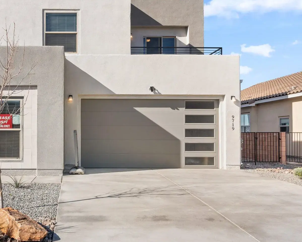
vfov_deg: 37.5
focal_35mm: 40
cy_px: 128
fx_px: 355
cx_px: 75
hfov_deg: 44.5
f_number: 9
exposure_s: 1/250
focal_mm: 25.5
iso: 320
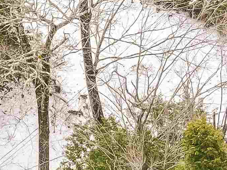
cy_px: -24
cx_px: 361
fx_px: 4913
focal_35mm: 749
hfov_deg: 2.6
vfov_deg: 2.0
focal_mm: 30.71
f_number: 3.4
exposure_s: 1/120
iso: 100
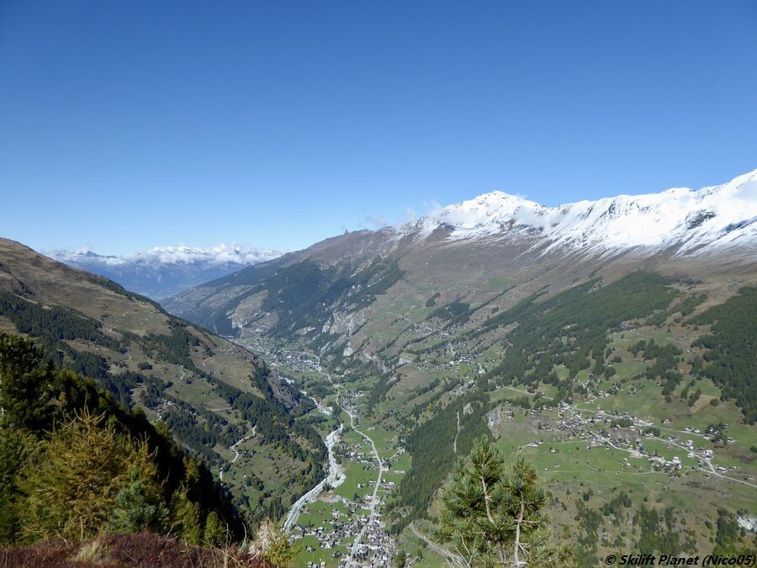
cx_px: 378
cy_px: 284
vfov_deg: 54.9
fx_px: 547
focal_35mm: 25
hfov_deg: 69.4
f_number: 3.3
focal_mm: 4.3
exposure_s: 1/1300
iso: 80
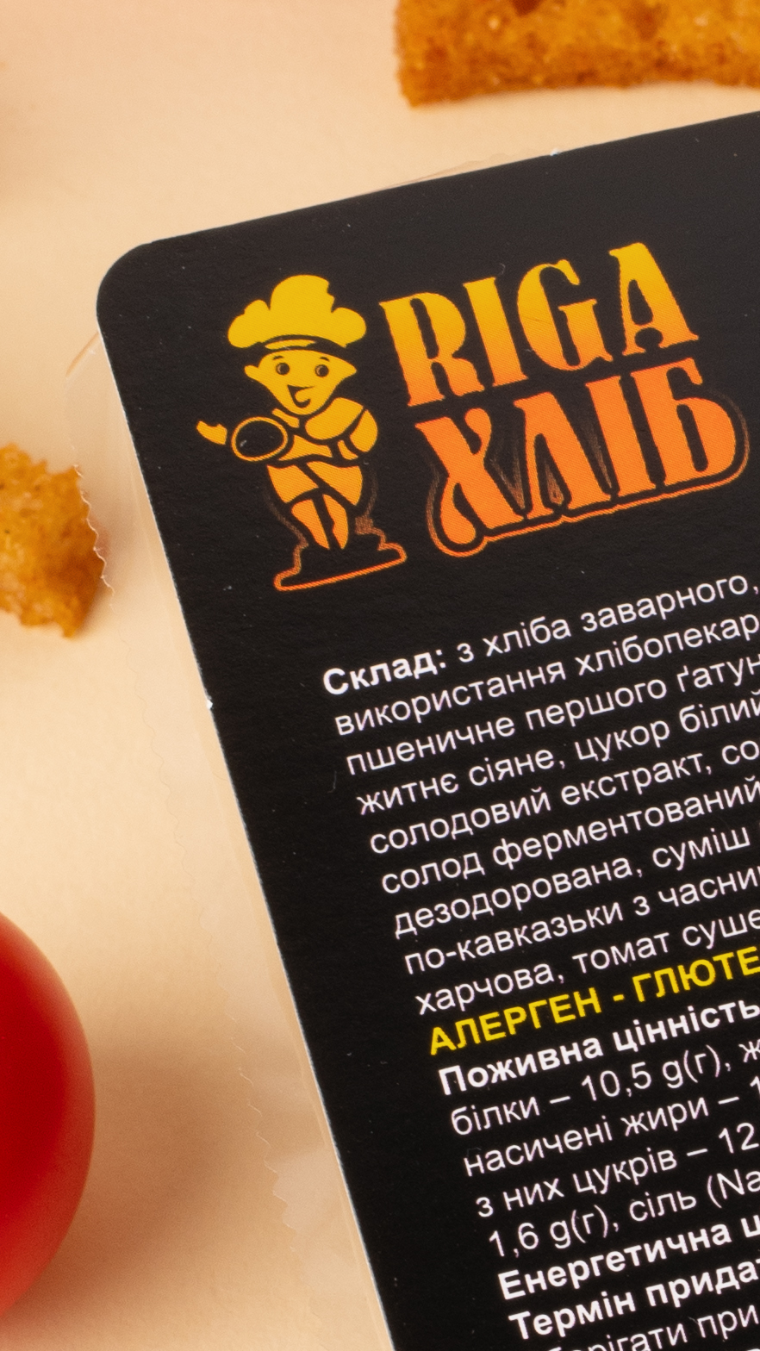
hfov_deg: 4.3
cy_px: 1072
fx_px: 9995
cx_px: 1406
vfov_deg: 7.7
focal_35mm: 279
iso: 160
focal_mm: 50
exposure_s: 1/160
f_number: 13
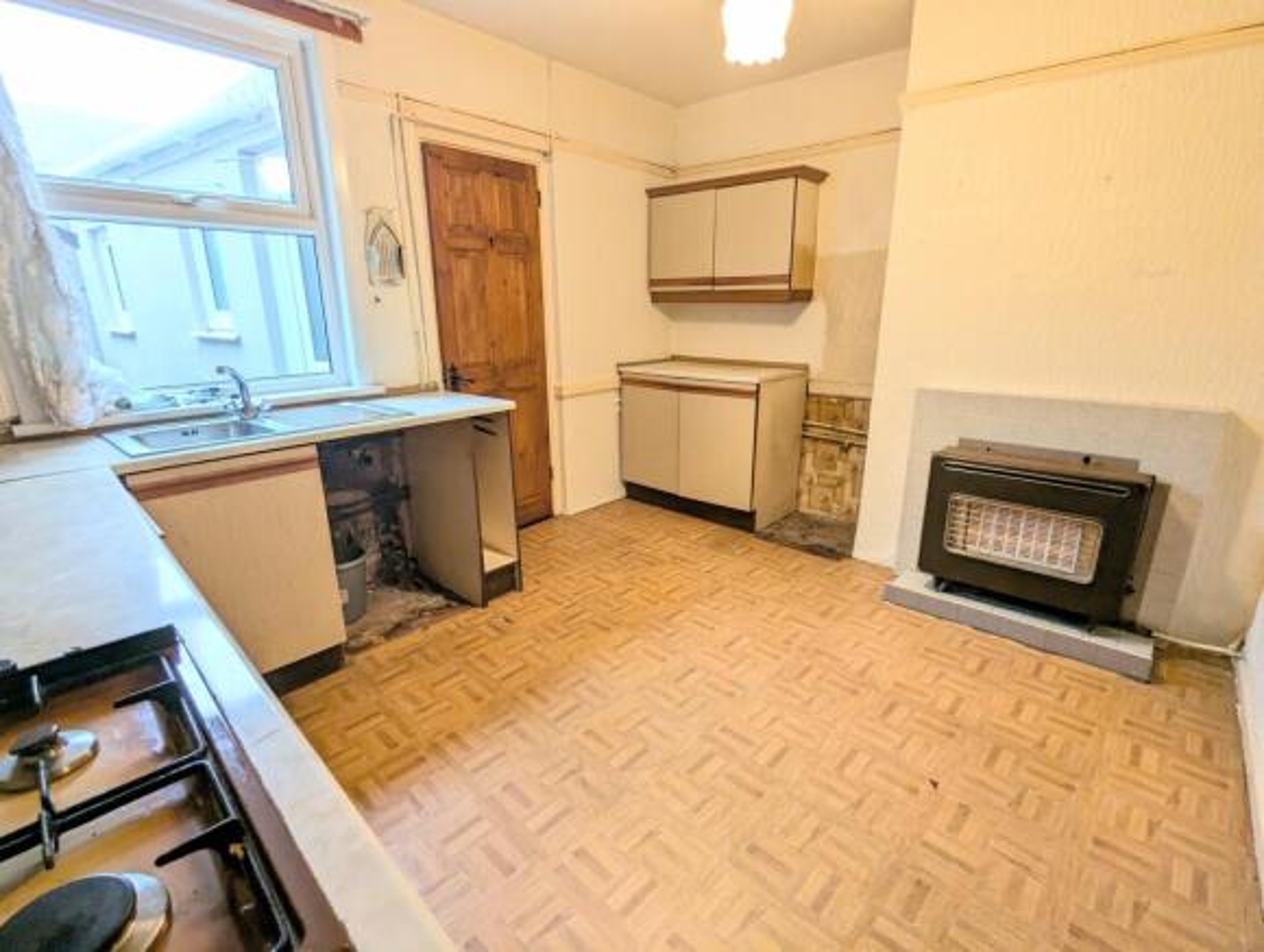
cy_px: 476
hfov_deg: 94.4
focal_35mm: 16
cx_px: 632
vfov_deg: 78.3
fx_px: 585
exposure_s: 1/33.3
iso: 216
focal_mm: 2.35
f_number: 2.2
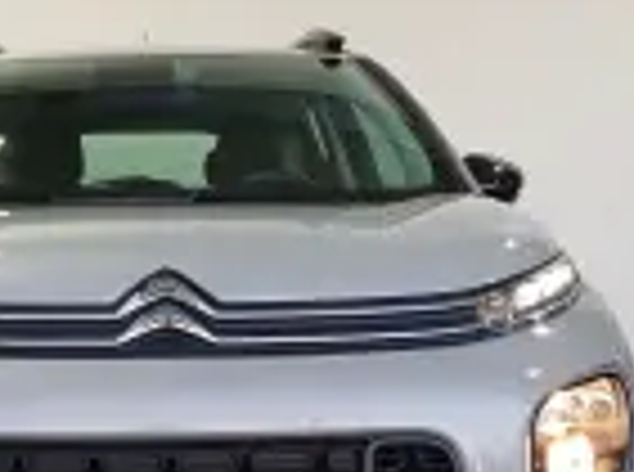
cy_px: 342
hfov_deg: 29.7
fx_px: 1169
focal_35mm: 64
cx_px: 135
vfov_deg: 22.7
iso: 80
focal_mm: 4.65
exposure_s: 1/100
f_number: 1.8
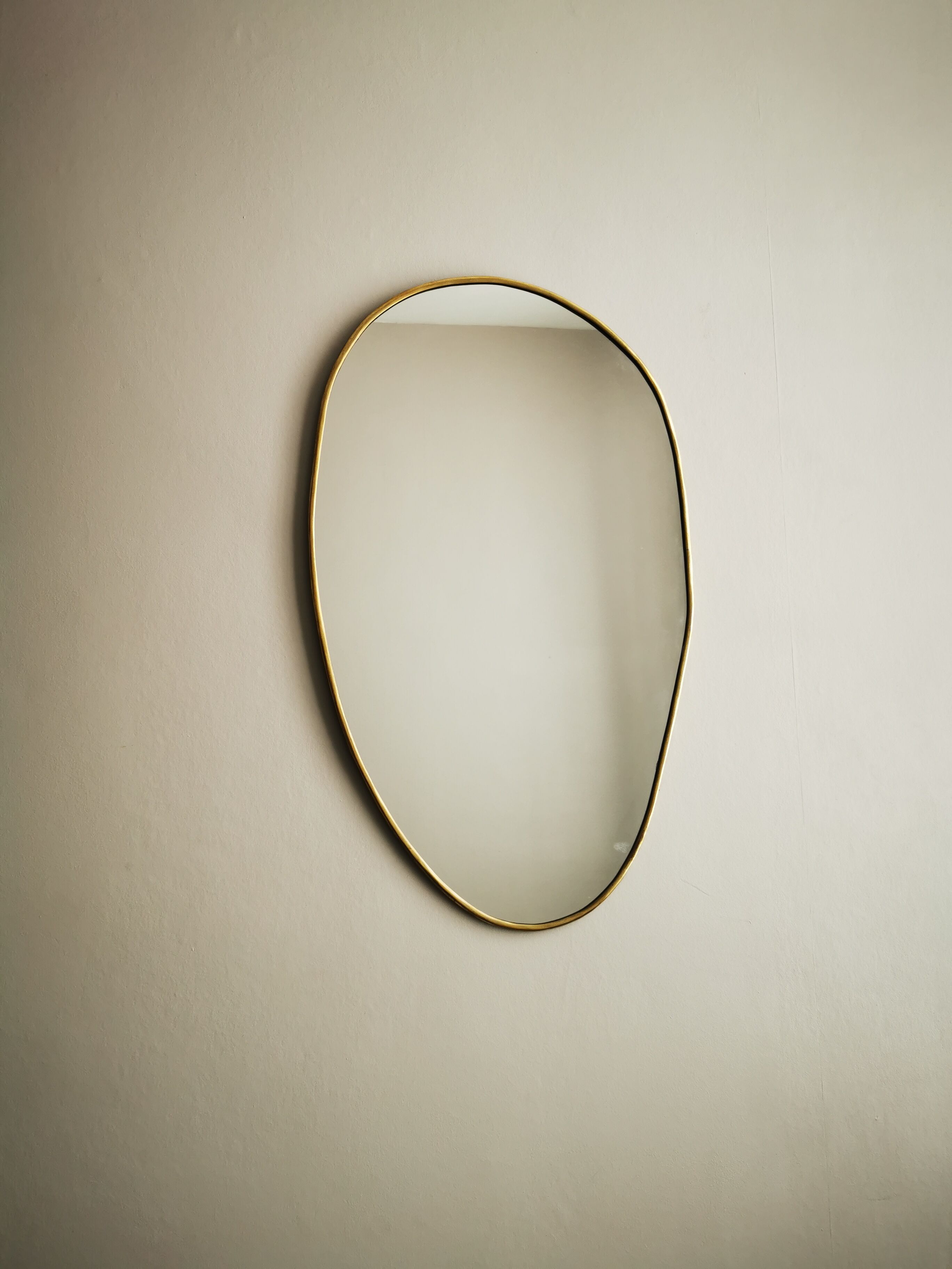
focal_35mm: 27
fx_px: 990
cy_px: 634
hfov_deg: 51.4
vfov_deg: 65.3
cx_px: 476
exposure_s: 1/200
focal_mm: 5.56
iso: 50
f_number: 1.6
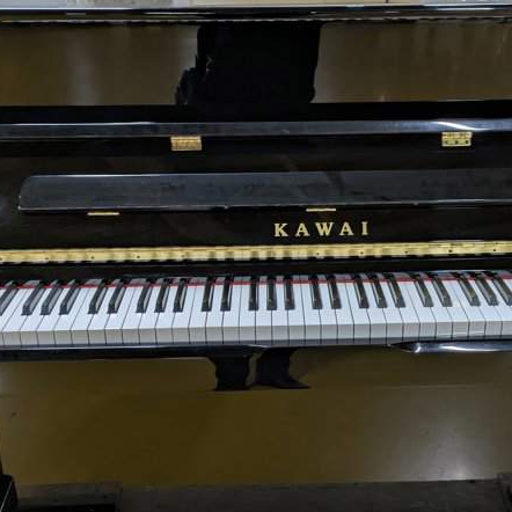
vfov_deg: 35.1
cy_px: 335
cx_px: 326
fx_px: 803
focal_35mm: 48
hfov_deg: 35.1
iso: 84
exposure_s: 1/30
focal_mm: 5.43
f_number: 1.89
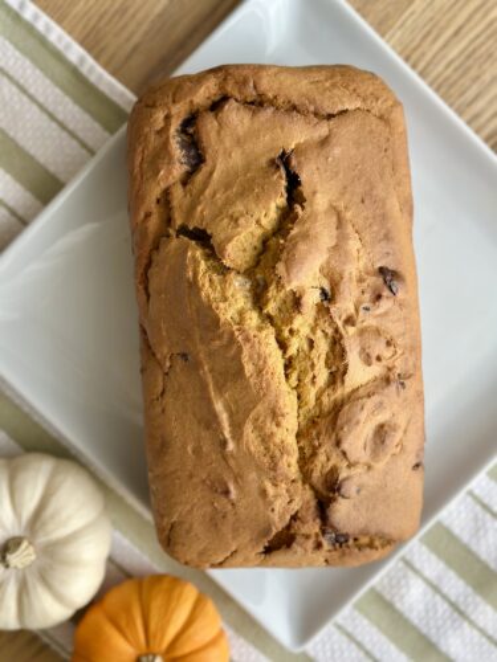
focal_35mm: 48
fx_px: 919
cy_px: 331
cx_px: 248
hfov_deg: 30.3
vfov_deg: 39.7
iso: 80
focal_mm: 6.86
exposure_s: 1/187
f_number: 1.78
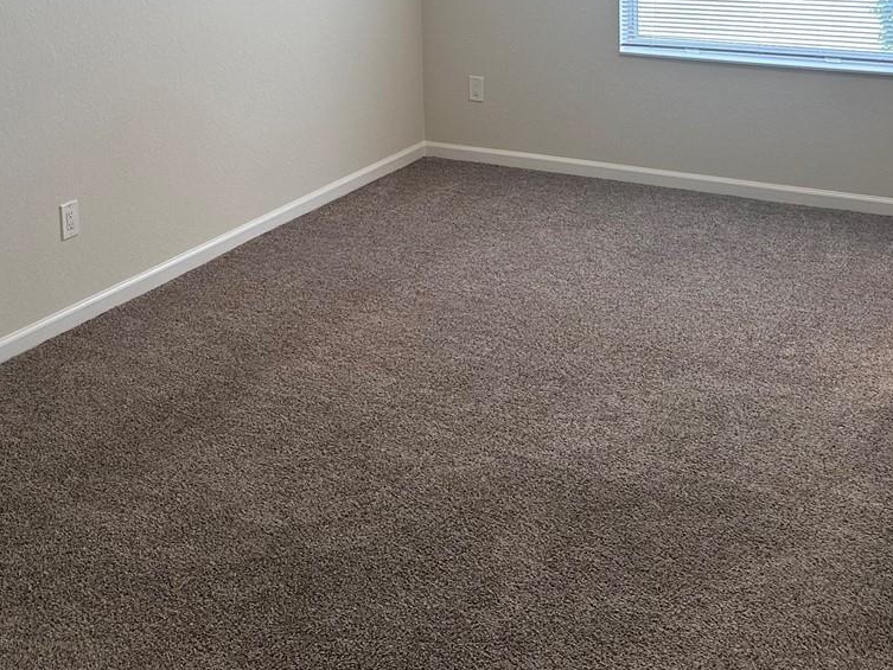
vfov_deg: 26.8
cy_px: -23
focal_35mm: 51
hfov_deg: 37.2
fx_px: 1316
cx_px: 320
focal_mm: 6.86
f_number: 1.78
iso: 160
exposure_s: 1/120
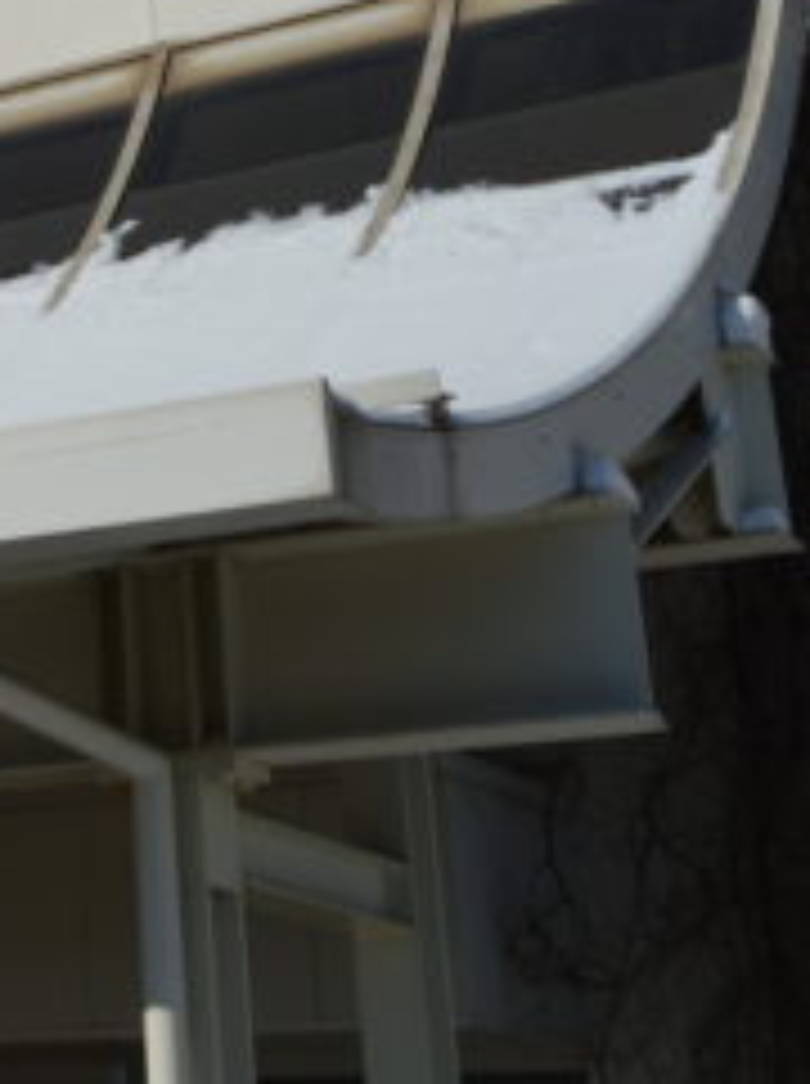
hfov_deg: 13.8
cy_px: 74
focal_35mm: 92
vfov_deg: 20.8
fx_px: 2878
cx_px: -774
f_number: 11
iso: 100
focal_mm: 20
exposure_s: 1/500
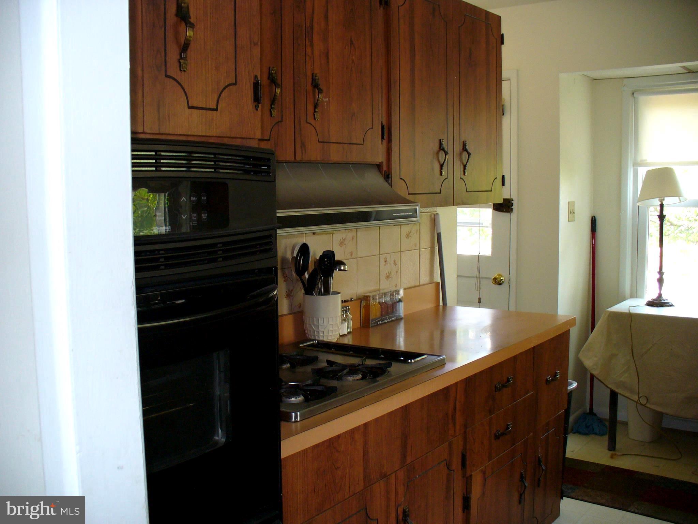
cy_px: 262
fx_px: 746
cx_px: 349
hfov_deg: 50.1
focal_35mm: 37
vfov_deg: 38.7
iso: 100
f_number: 2.8
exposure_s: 1/30
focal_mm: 6.1
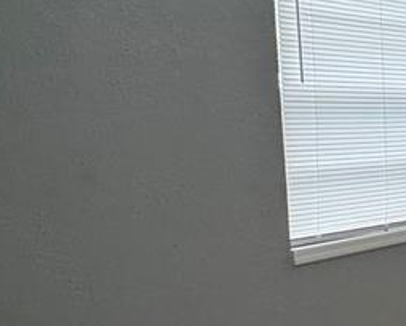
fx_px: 662
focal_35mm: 55
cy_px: 155
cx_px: 695
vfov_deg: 27.7
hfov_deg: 22.8
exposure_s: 1/120
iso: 125
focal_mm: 2.22
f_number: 2.2
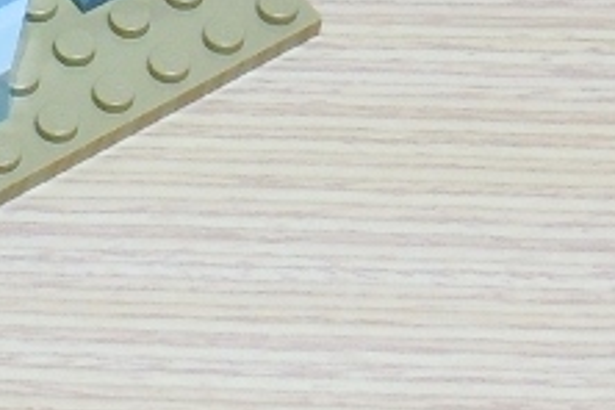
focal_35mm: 96
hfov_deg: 19.4
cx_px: -215
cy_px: 33
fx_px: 1640
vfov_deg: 14.1
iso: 200
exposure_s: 1/25
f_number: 3.5
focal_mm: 5.4
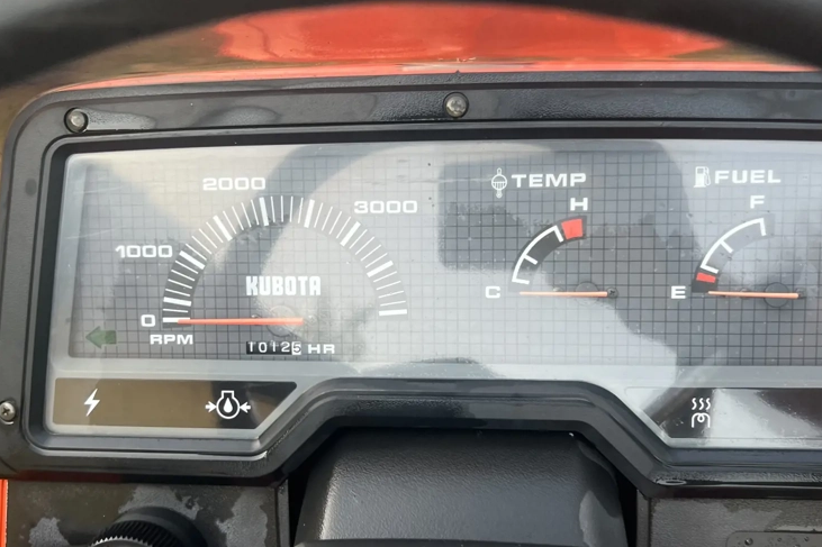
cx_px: 398
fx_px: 845
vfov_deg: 35.9
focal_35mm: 37
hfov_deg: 51.9
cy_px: 276
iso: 40
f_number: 1.5
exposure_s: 1/121
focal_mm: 5.7
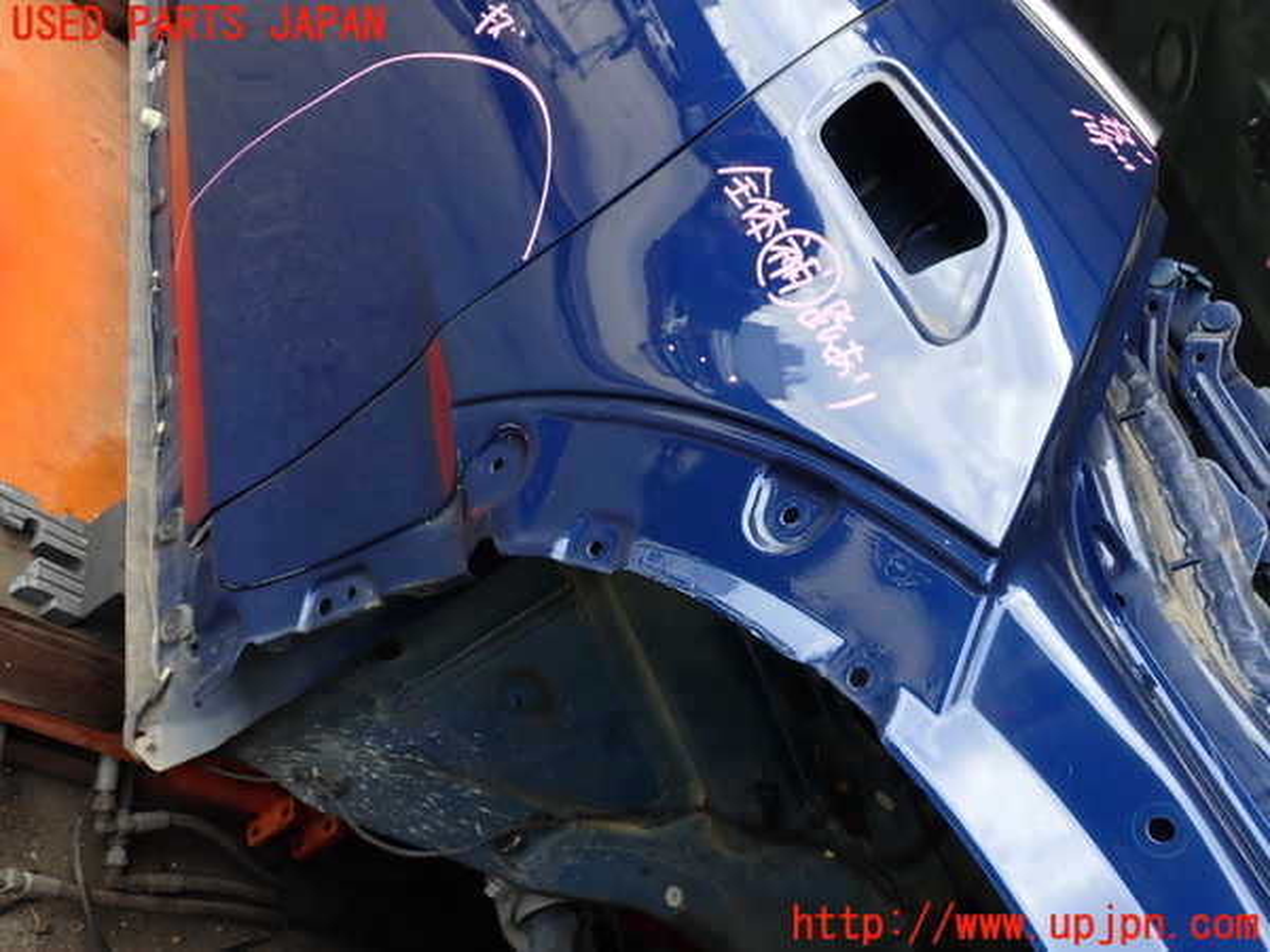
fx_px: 1101
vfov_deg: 46.8
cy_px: 476
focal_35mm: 30
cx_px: 635
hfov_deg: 60.0
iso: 100
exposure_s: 1/160
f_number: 3.2
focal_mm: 5.4
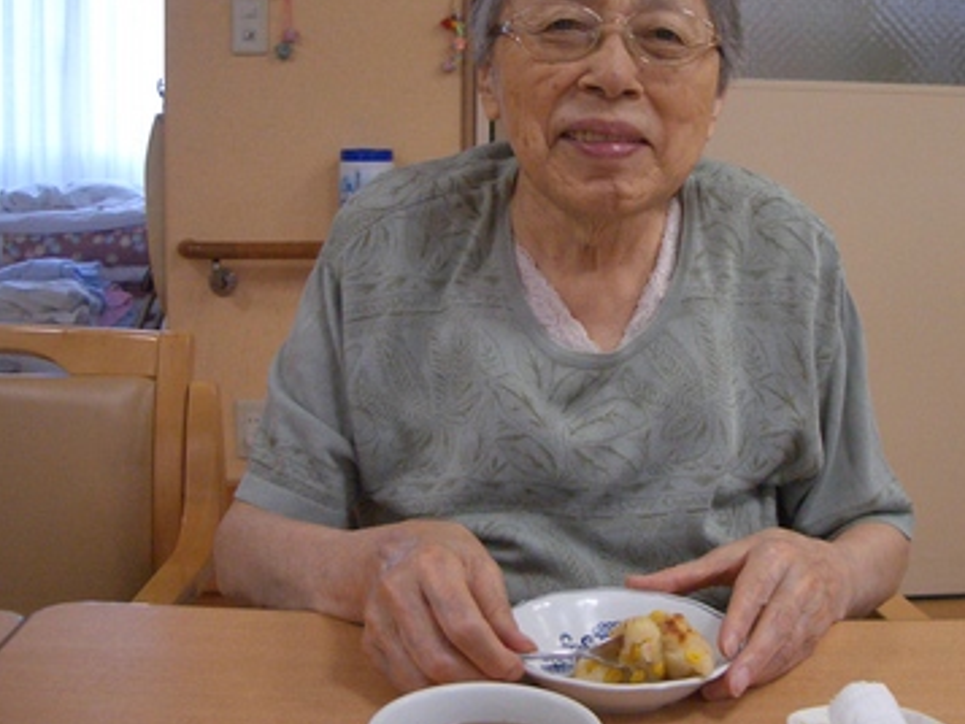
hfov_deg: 40.2
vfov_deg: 30.8
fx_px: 1311
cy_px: 297
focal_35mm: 47
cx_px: 587
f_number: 2.6
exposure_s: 1/60
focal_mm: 5.8
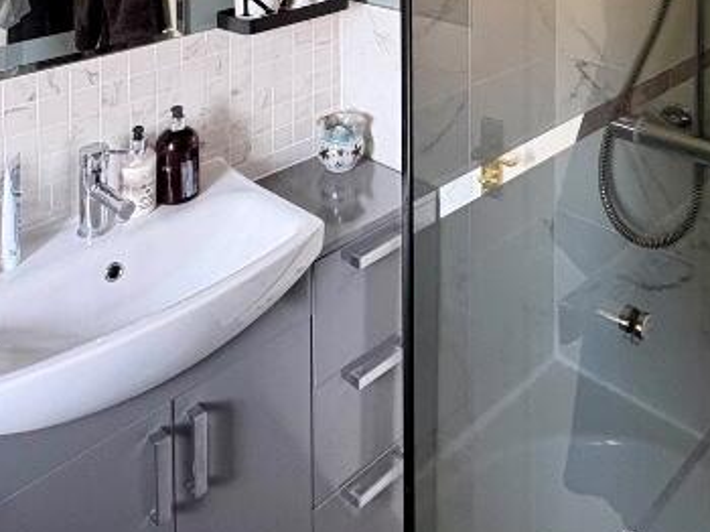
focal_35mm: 41
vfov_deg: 28.8
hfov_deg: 43.6
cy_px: -156
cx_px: 568
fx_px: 840
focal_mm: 2.22
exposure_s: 1/60
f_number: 2.2
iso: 400
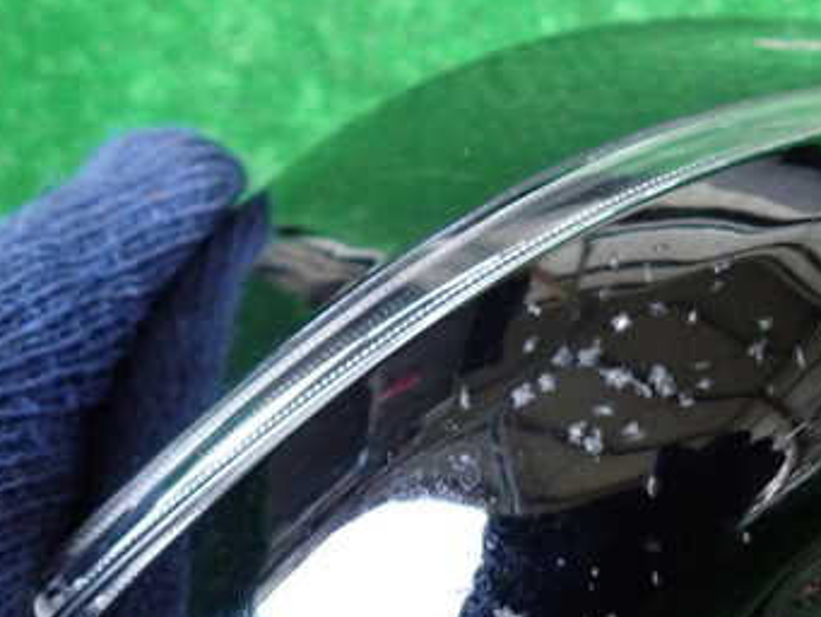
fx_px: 1044
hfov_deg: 41.0
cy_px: 362
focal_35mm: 44
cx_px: 667
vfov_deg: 32.8
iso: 800
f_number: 2
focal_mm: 4.5
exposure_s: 1/25
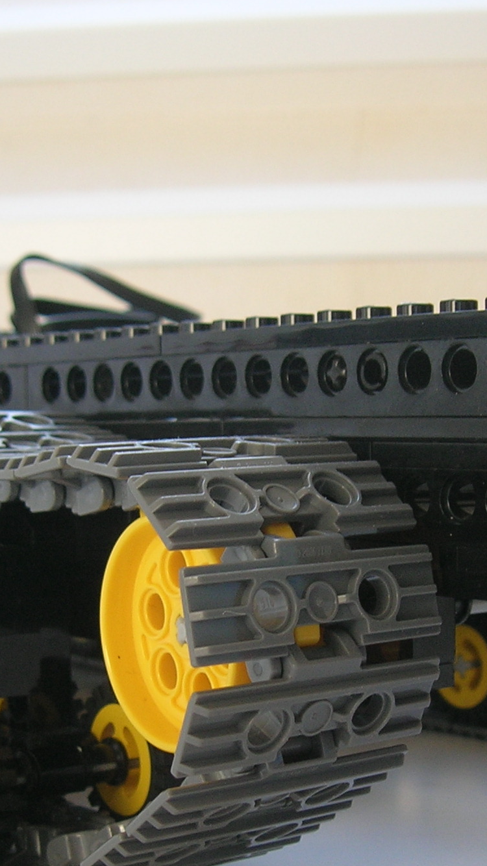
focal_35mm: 72
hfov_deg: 16.7
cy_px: 629
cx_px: 280
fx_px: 1654
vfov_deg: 29.0
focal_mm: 5.7
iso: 50
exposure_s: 1/57.7
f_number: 2.9
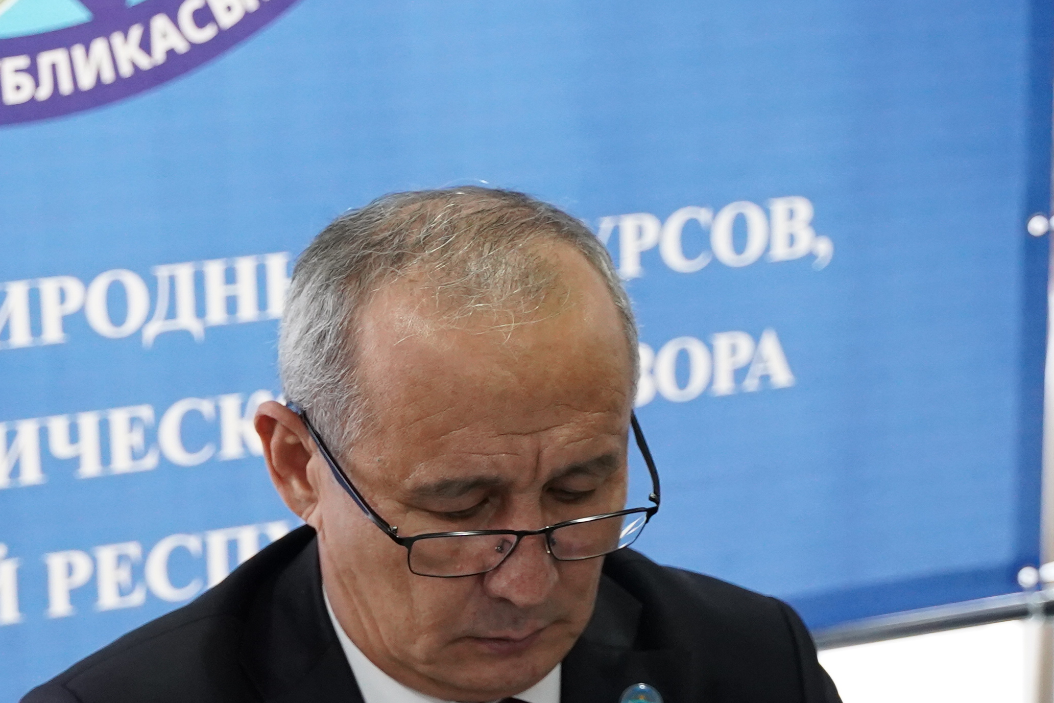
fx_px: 3659
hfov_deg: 16.2
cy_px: 762
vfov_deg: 10.8
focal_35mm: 125
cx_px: 135
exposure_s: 1/160
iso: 3200
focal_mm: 43
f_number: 2.8
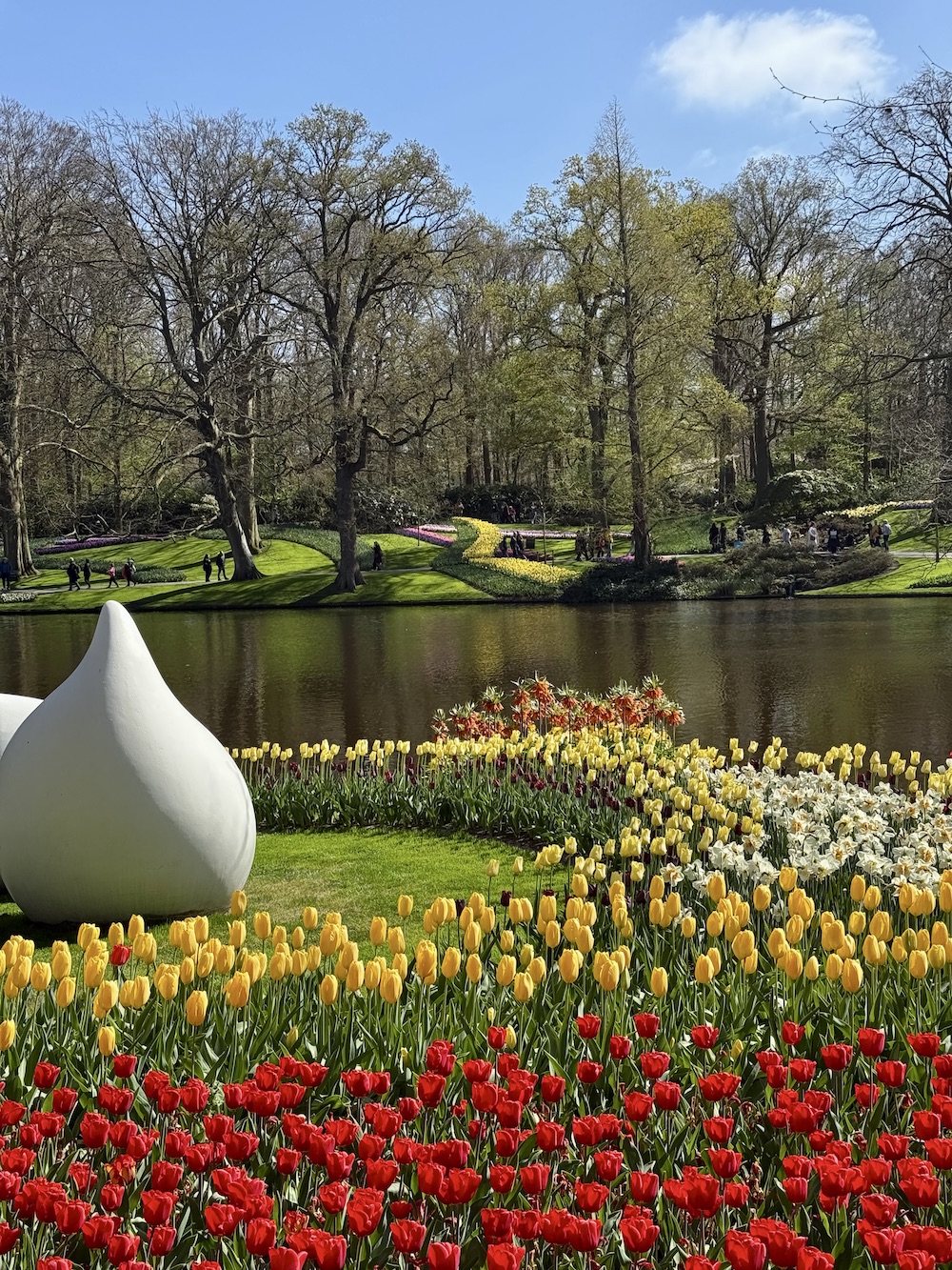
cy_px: 635
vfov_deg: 39.7
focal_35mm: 48
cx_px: 476
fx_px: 1760
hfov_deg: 30.3
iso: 100
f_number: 1.78
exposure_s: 1/3096
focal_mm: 6.76
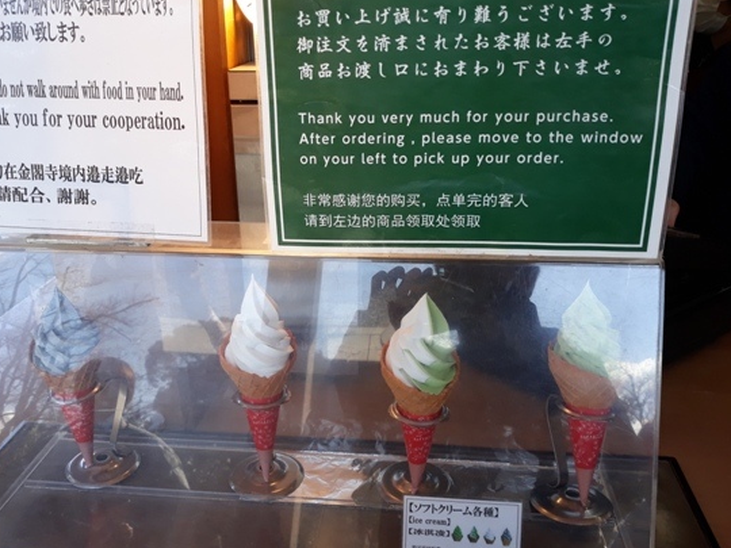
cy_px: 294
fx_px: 676
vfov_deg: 44.1
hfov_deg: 56.8
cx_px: 342
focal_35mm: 32
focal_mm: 3.71
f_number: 1.7
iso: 40
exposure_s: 1/224
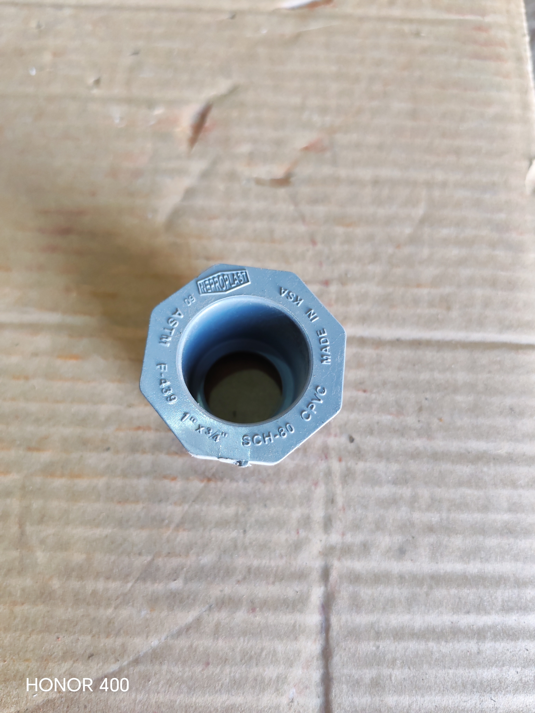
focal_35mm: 27
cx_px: 268
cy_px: 356
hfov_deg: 51.4
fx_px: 556
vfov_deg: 65.3
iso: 1000
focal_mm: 6.12
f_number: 1.9
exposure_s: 1/100
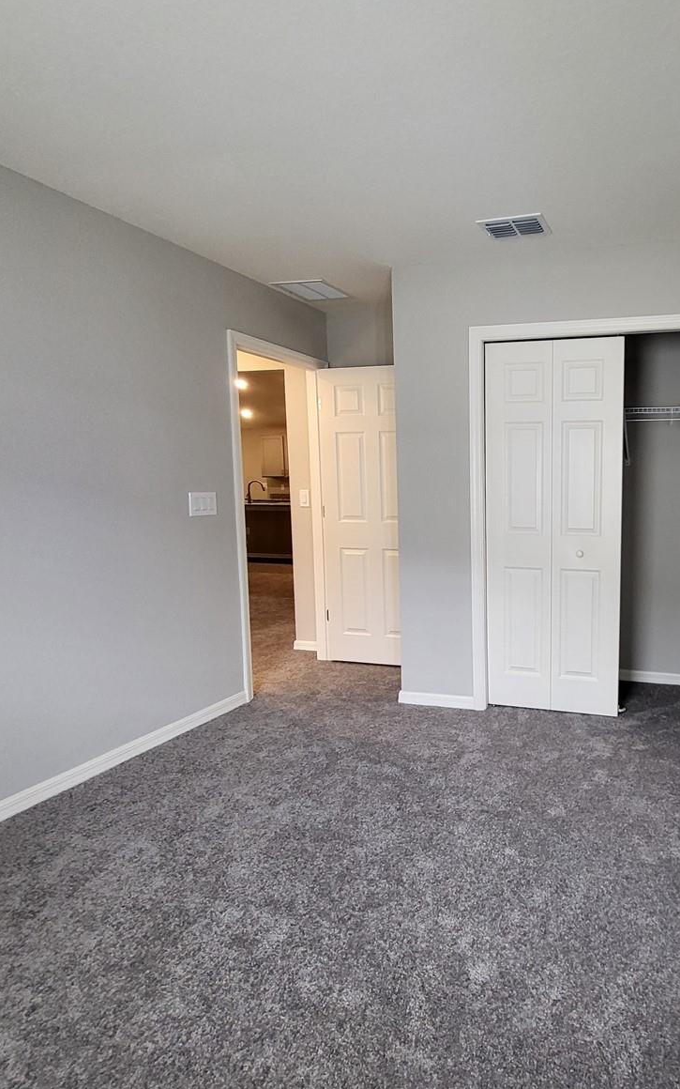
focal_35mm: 19
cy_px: 529
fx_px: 563
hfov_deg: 57.8
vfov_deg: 88.0
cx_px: 538
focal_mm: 1.74
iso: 250
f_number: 2.2
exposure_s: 1/60
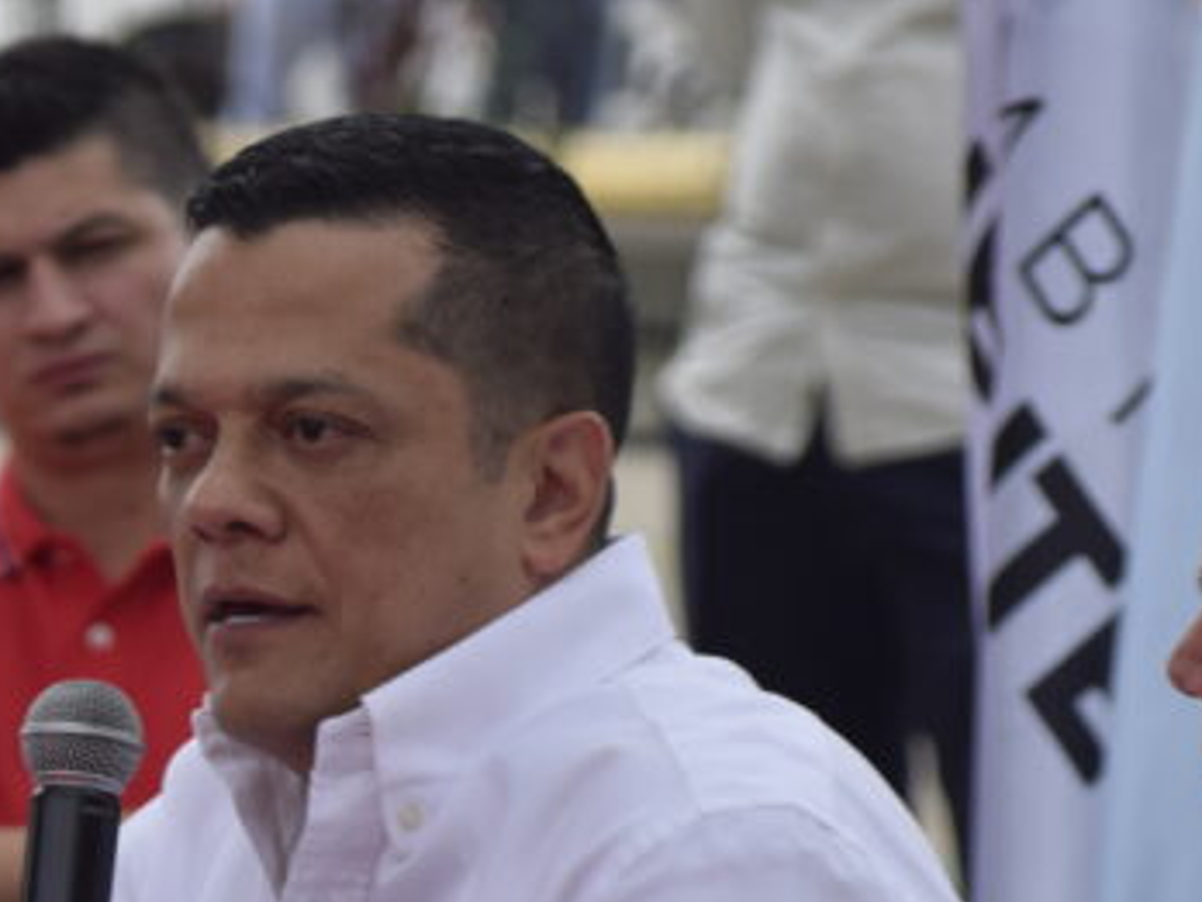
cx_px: 10
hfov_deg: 4.7
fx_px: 14758
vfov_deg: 3.5
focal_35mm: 425
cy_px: 956
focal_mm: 100
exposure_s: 1/250
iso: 100
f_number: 6.3
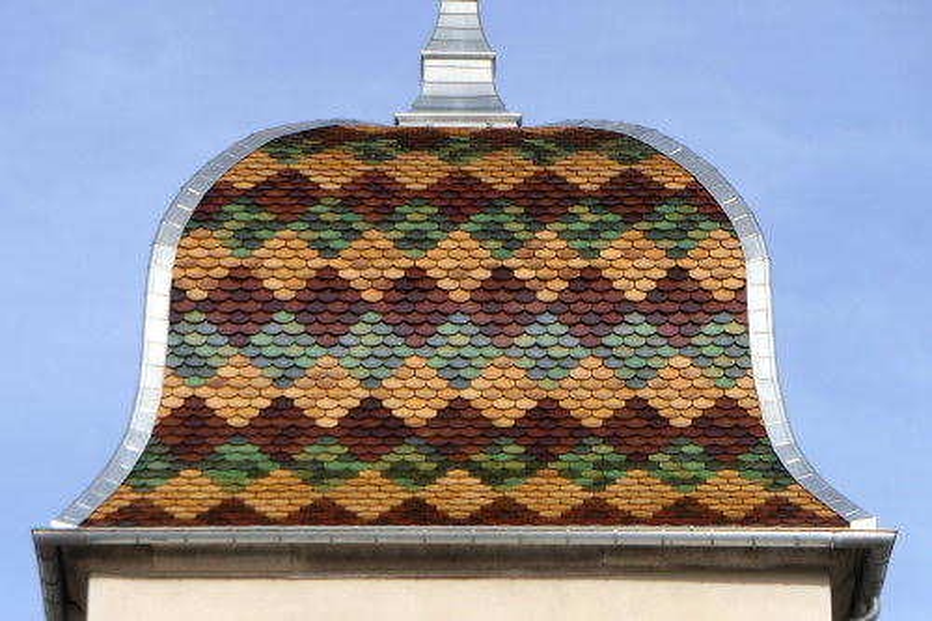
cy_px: 310
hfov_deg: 11.7
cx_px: 466
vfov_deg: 7.8
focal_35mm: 175
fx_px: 4529
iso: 125
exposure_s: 1/800
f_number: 4.3
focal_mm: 64.3
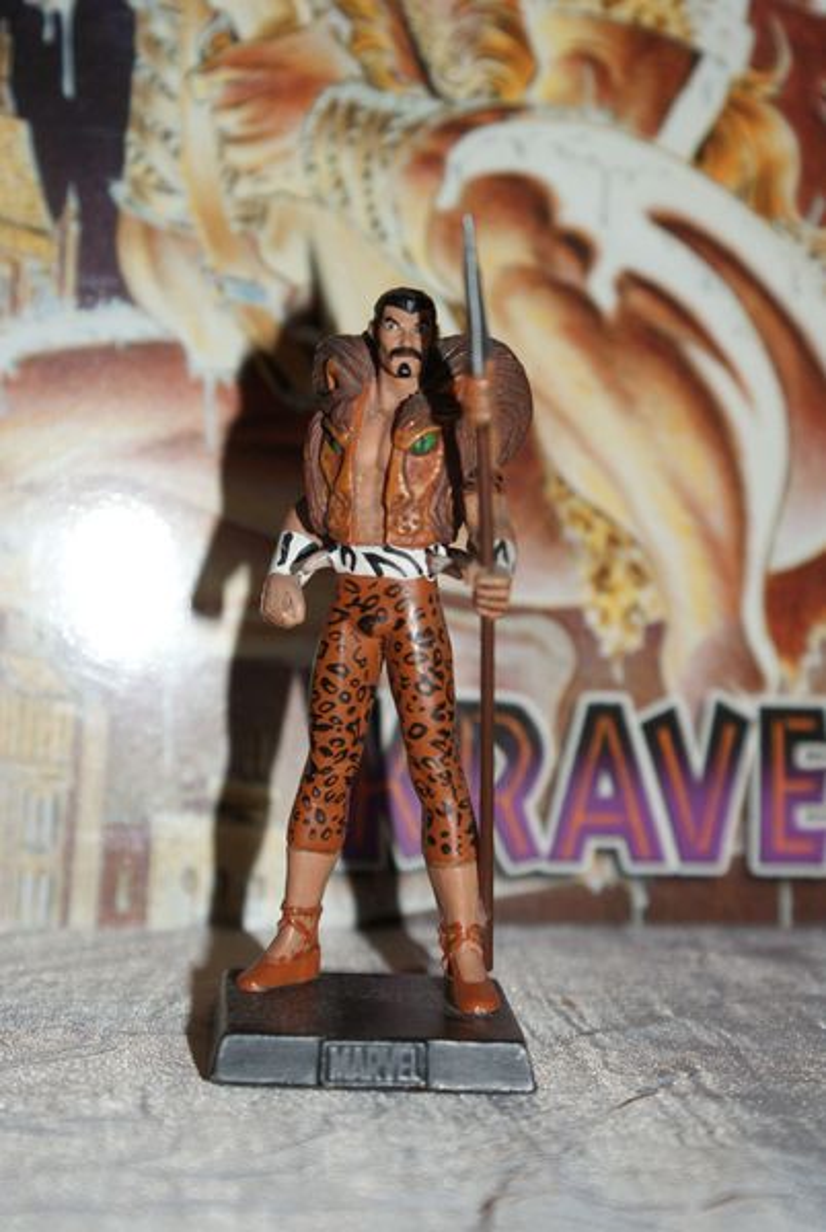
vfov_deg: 27.0
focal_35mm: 75
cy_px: 616
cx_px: 413
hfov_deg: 18.2
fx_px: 2572
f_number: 5.6
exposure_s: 1/100
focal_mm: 50
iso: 400
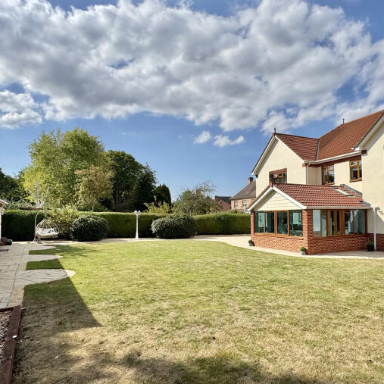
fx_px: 314
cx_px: 242
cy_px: 208
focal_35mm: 25
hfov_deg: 62.0
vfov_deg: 62.8
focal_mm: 2.22
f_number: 2.2
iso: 40
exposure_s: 1/2874
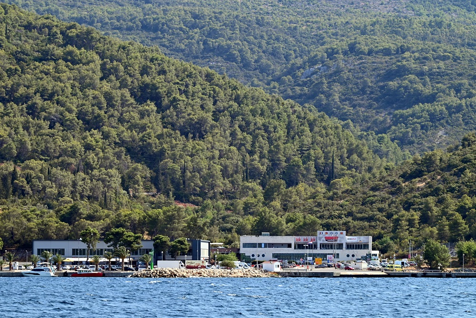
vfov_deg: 8.1
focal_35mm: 170
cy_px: 159
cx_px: 238
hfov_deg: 12.1
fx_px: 2248
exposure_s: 1/200
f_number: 16
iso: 360
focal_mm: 170
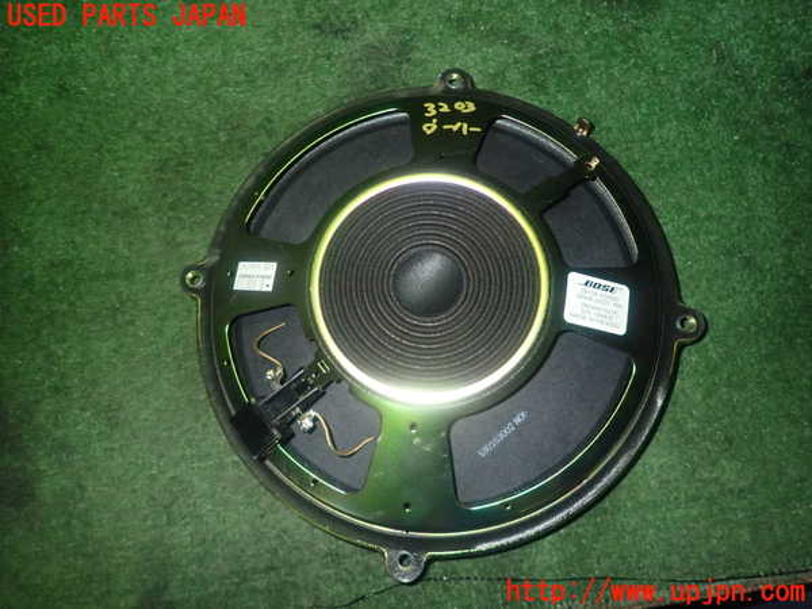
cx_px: 406
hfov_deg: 69.4
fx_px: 586
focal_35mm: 25
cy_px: 304
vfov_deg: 54.9
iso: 640
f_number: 5.6
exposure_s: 1/30
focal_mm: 4.5
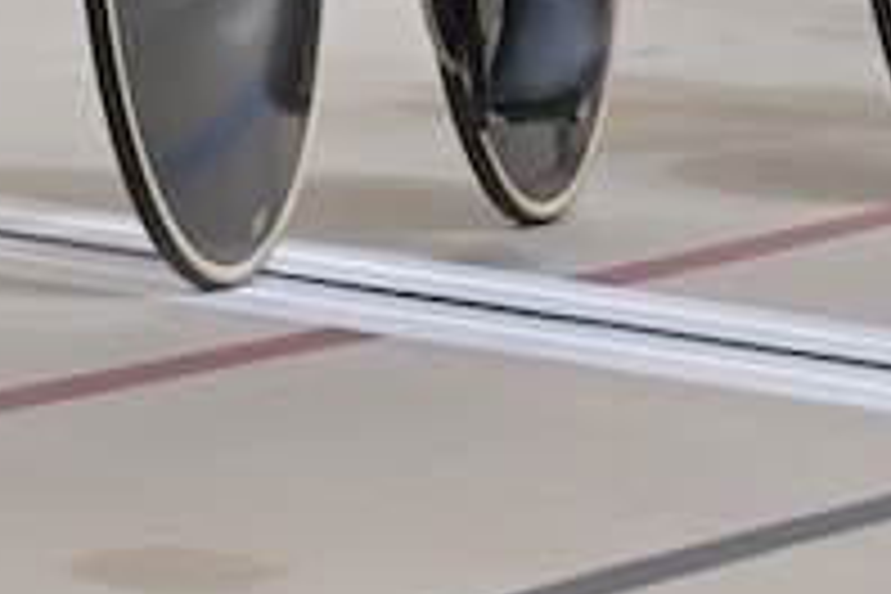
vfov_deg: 1.9
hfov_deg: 2.8
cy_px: -556
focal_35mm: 728
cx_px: 360
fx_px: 18017
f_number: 7.1
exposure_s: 1/500
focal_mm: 180
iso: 2000
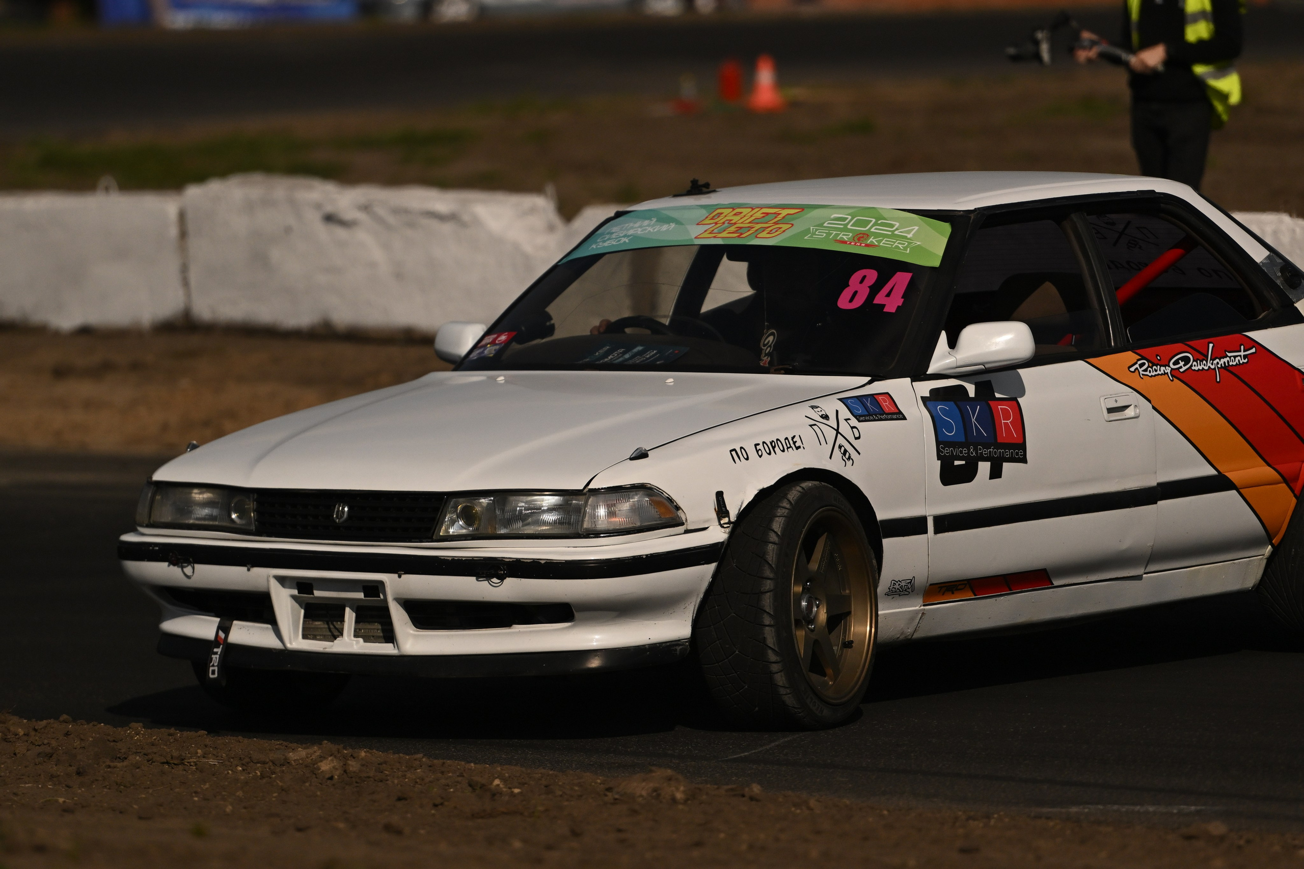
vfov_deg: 4.6
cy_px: 434
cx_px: 652
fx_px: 10865
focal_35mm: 300
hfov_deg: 6.9
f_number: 2.8
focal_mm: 200
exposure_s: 1/32000
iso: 360
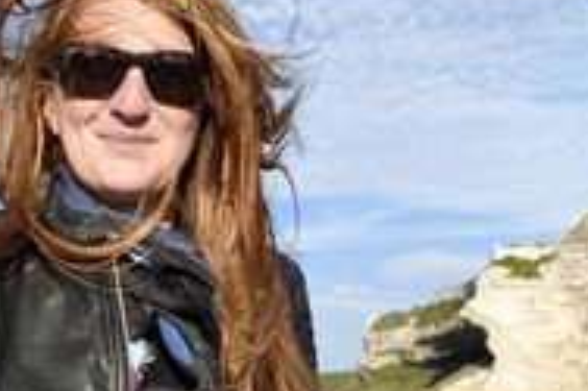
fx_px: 1240
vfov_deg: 17.9
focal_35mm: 76
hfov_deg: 26.7
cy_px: 247
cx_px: 316
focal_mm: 34
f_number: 10
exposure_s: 1/250
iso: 200
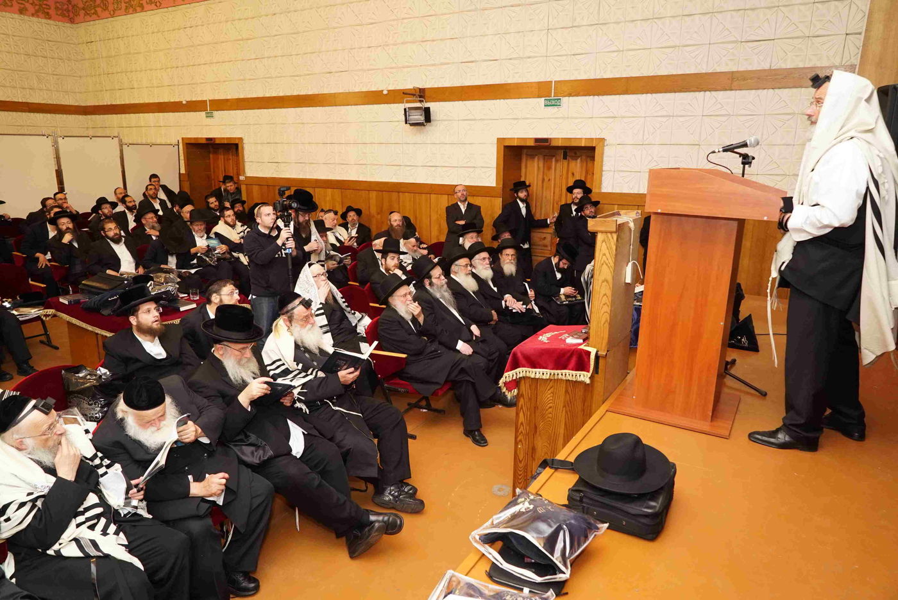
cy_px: 300
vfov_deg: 53.2
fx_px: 599
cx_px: 449
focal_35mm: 24
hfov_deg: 73.7
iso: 3200
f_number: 4
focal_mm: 24
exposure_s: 1/160
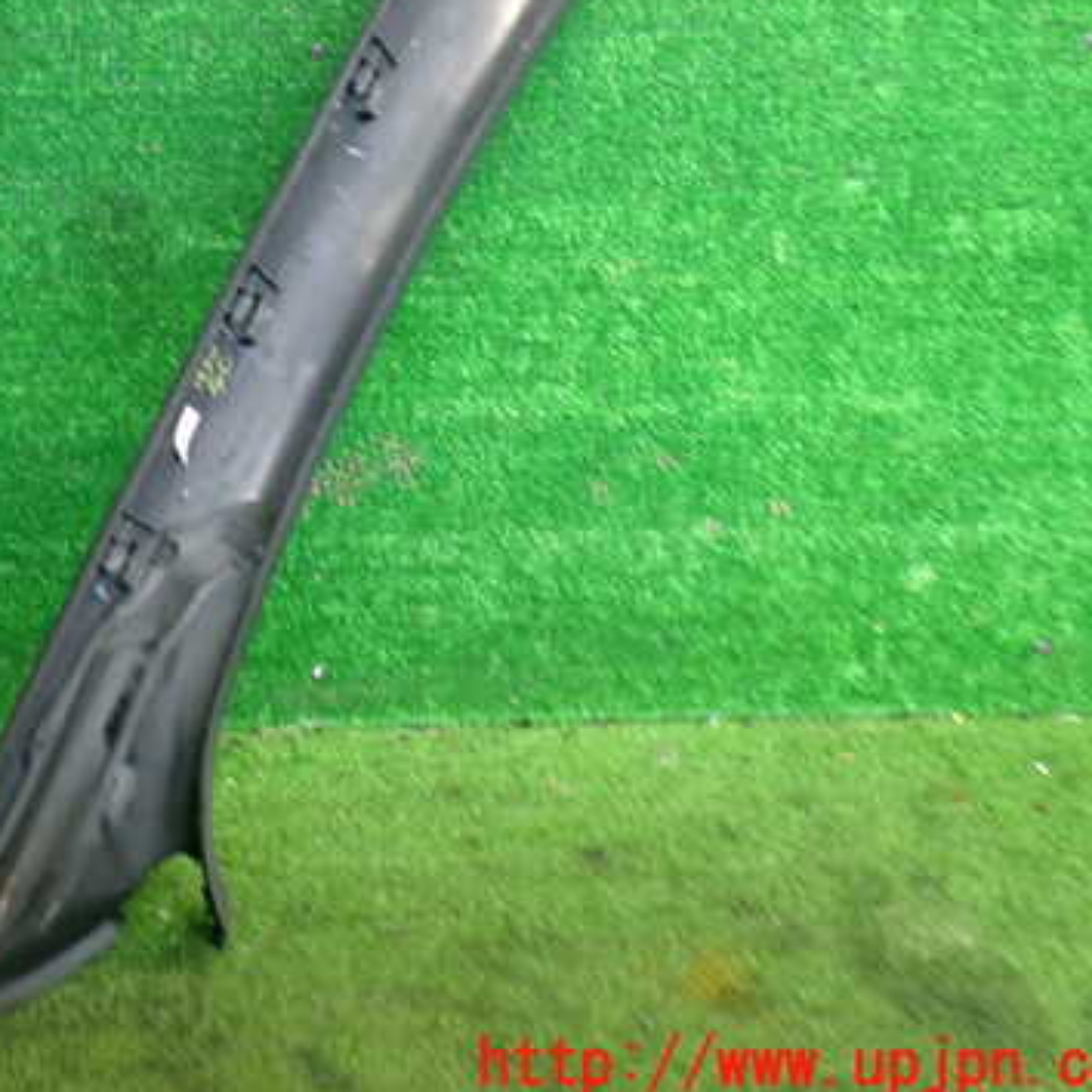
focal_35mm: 45
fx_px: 1606
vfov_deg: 37.3
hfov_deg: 36.5
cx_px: 250
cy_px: 410
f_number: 2.3
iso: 250
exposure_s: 1/30
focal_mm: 5.4
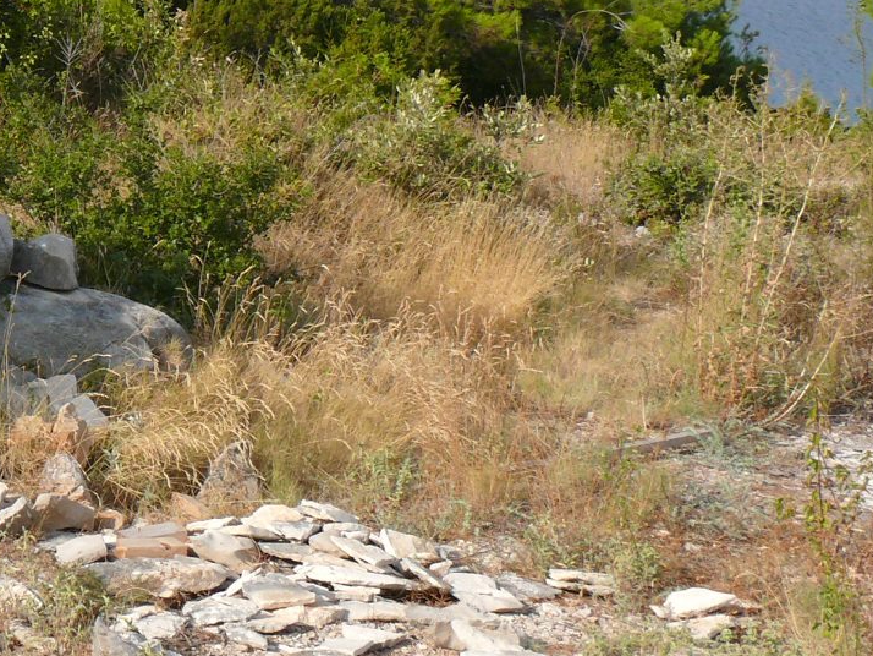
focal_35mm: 96
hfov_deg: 18.8
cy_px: 145
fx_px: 2422
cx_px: -285
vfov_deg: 15.3
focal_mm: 7.4
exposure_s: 1/250
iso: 100
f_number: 4.5
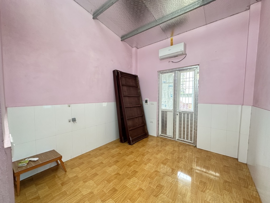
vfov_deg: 85.7
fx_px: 109
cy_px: 102
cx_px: 135
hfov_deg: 102.1
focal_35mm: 14
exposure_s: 1/60
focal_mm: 2.22
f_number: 2.2
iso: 320
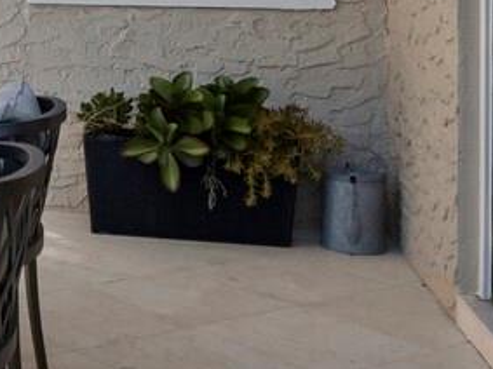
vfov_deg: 18.0
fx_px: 1125
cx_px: -279
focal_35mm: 79
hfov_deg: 20.5
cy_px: -42
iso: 320
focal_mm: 7
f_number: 11
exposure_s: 1/80
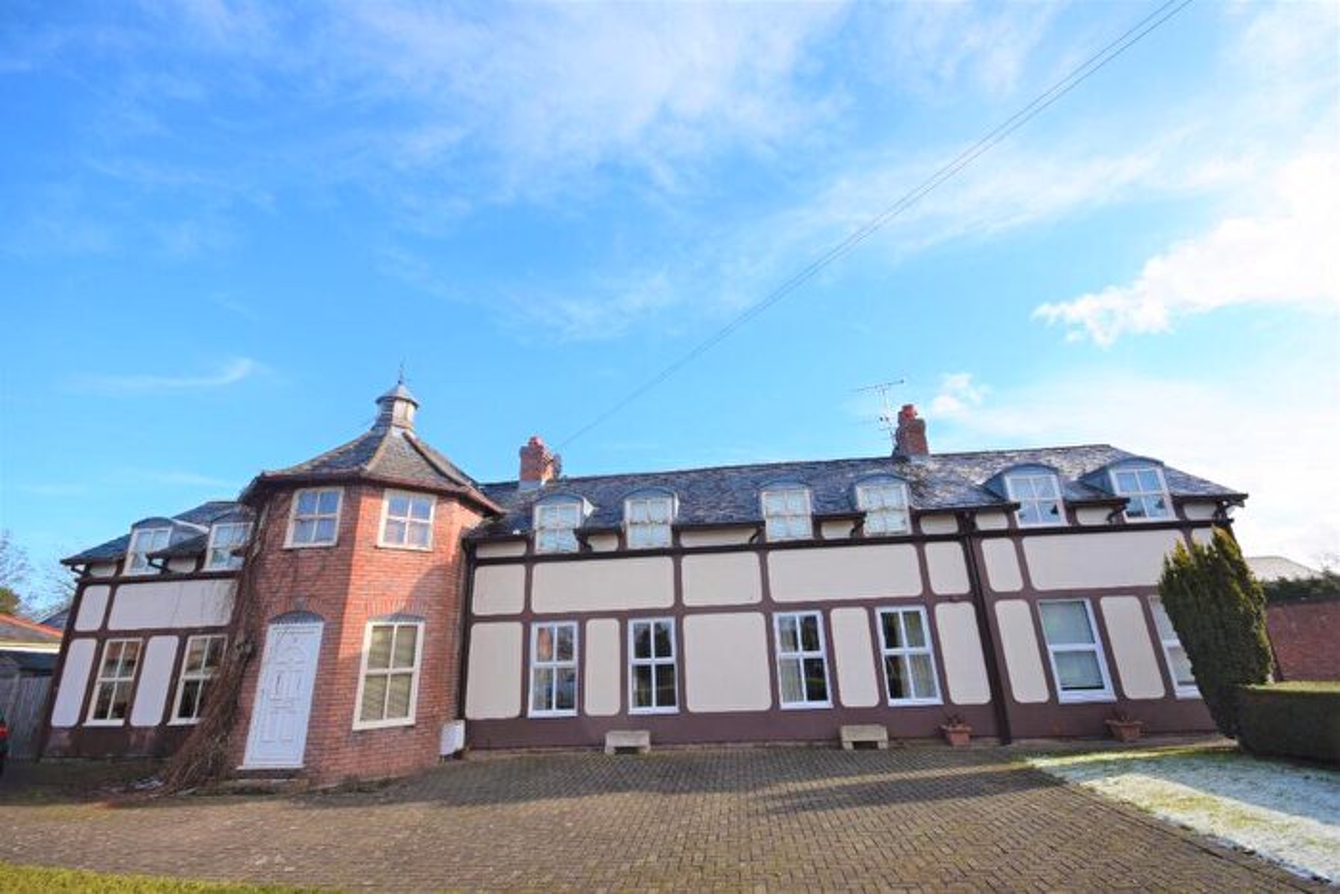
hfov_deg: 100.4
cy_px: 447
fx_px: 558
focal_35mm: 15
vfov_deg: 77.4
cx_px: 670
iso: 200
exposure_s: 1/320
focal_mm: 10
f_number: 9
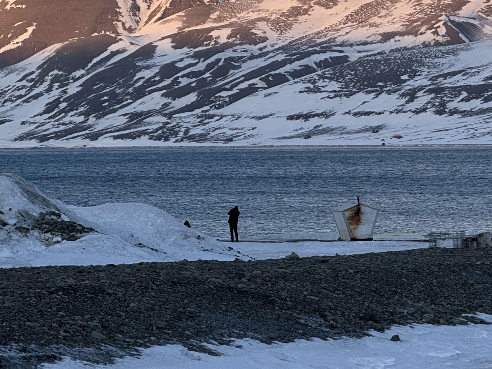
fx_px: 3198
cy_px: 53
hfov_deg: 8.8
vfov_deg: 6.6
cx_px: 304
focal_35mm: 225
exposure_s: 1/541
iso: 50
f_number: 2.8
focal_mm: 15.66
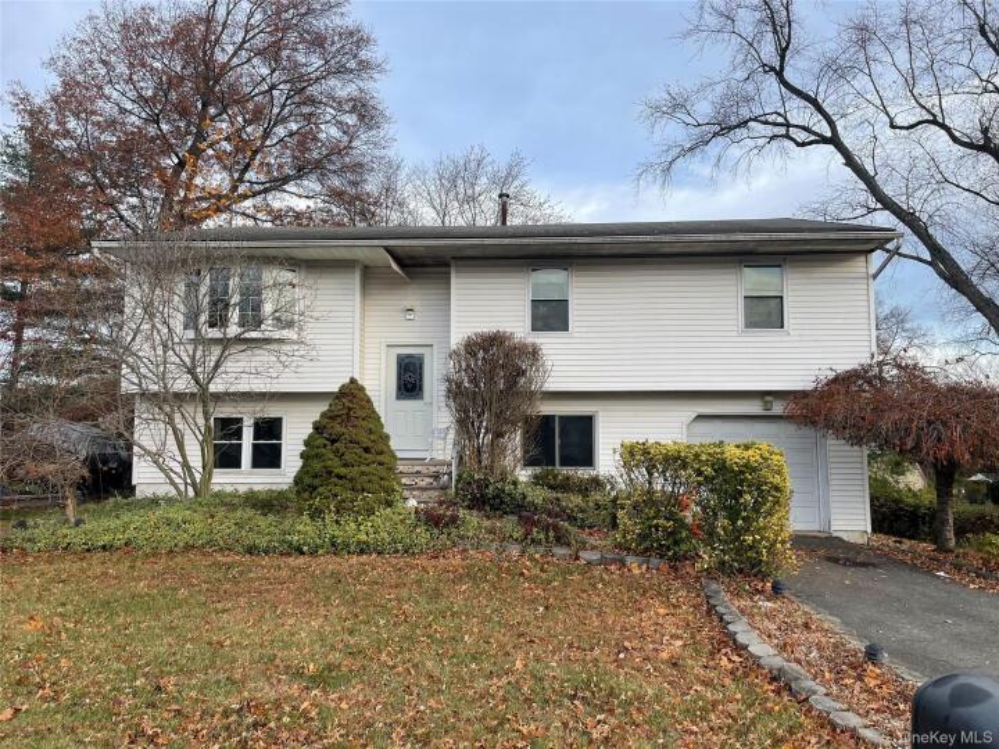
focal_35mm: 26
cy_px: 374
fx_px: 750
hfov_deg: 67.3
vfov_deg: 53.1
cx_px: 500
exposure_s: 1/1052
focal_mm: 4.2
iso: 32
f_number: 1.6
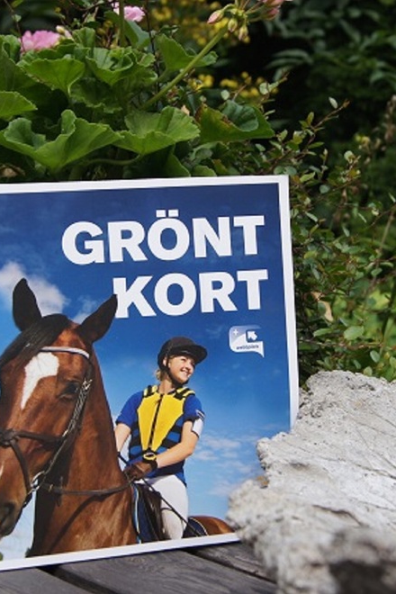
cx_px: 170
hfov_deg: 23.0
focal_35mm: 59
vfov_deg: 33.9
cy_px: 297
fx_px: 973
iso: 100
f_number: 6.3
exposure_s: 1/100
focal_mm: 26
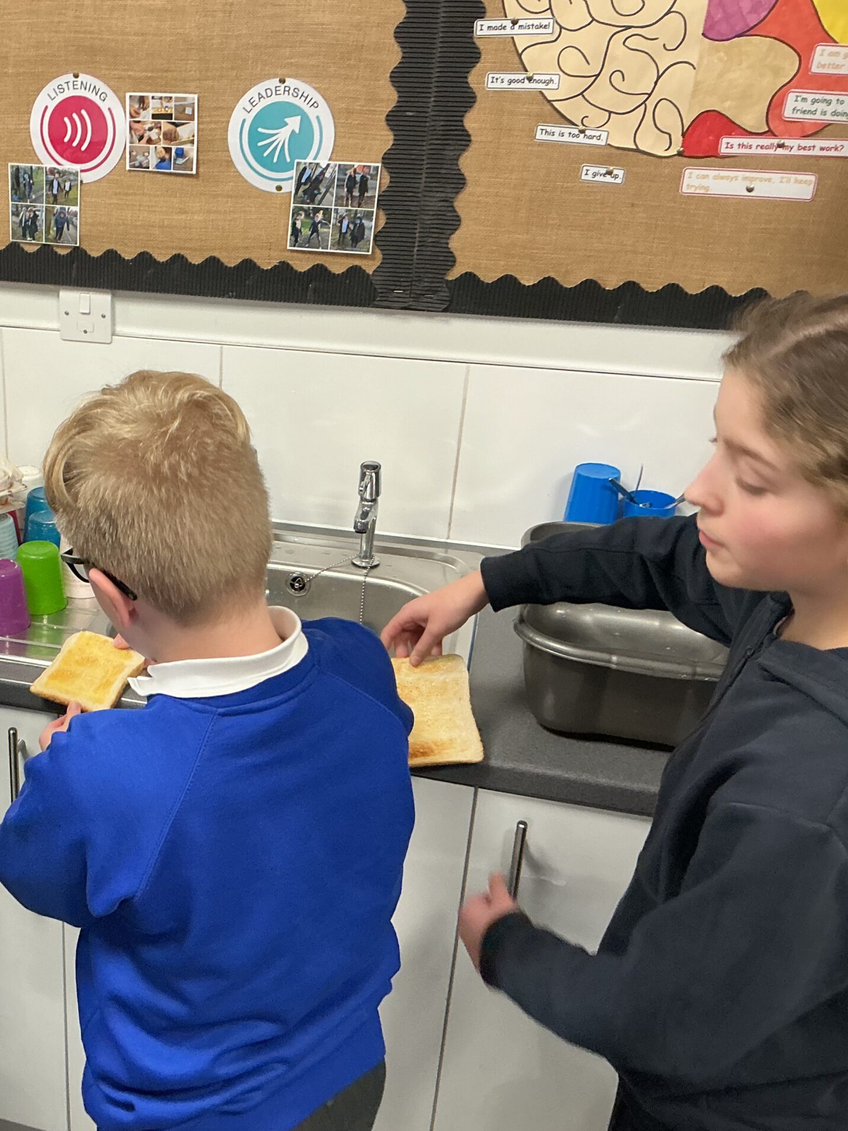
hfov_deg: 35.2
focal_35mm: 39
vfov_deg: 47.9
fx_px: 1274
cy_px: 569
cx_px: 128
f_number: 1.8
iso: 100
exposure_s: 1/50
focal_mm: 3
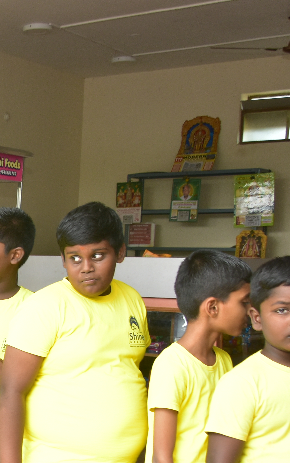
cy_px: 393
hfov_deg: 15.6
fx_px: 898
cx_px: -241
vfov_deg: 28.2
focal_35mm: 71
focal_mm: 18
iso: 500
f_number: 4.5
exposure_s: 1/160
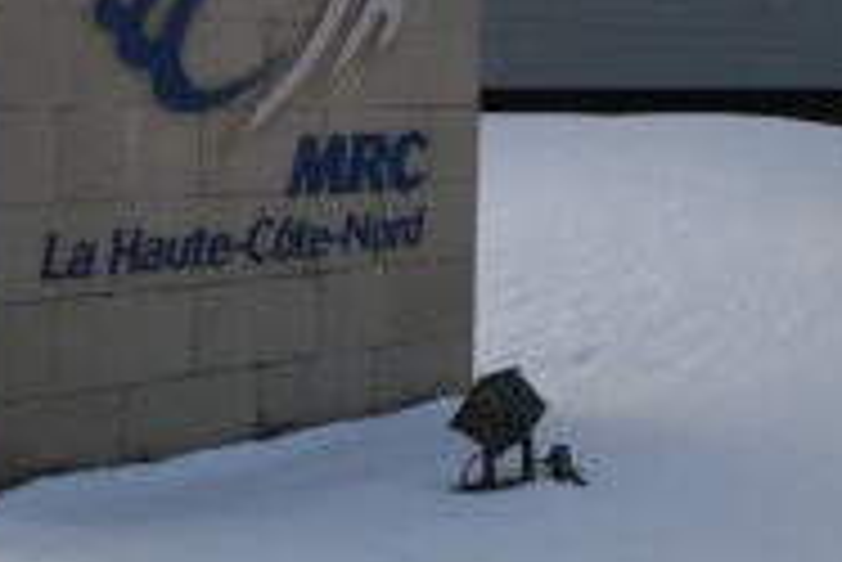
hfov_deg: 22.8
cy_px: -7
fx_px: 2036
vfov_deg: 15.4
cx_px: 759
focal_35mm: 87
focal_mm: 3.99
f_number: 1.8
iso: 20
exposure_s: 1/1064
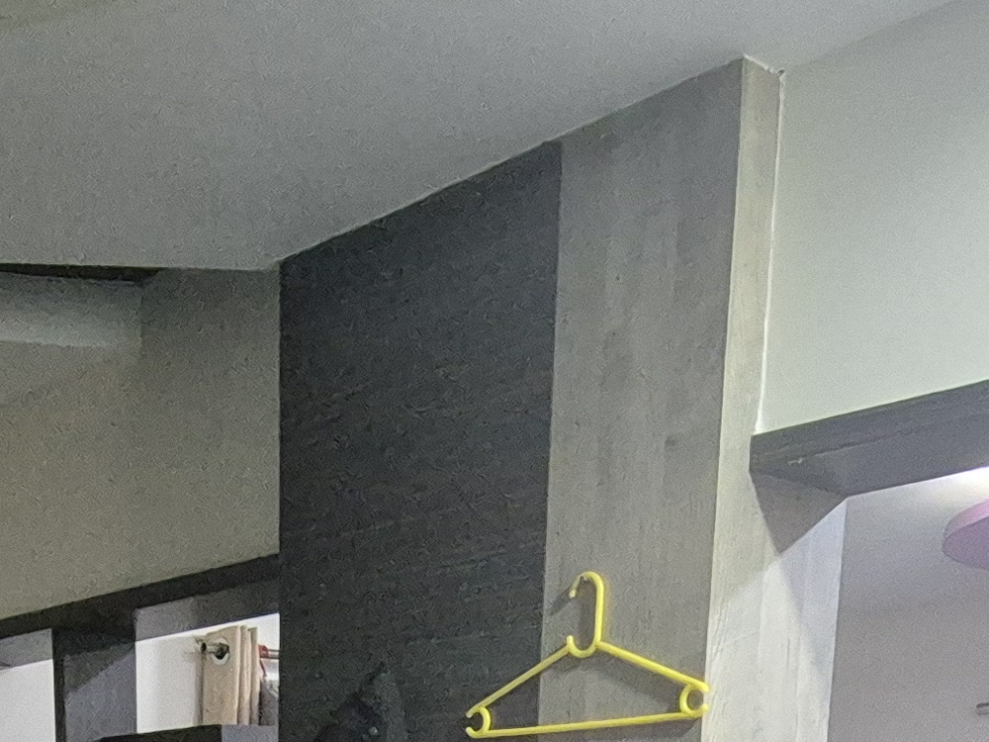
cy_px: 1289
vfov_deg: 20.7
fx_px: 1486
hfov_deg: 35.3
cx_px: 155
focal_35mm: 52
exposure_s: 1/50
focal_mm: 2.2
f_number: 2.2
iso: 1600
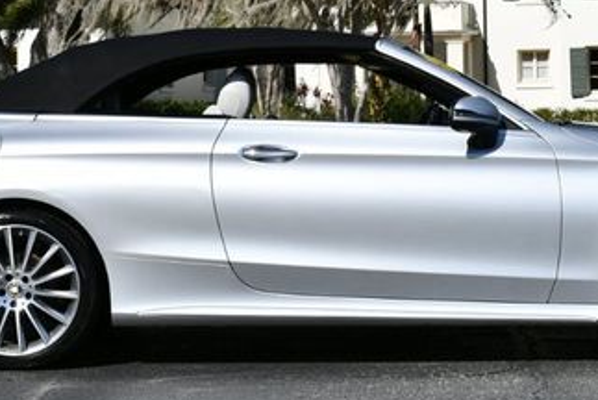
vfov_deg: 13.7
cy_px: 36
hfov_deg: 20.6
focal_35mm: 99
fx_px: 1646
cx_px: 344
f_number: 9
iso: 100
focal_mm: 25
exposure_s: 1/320
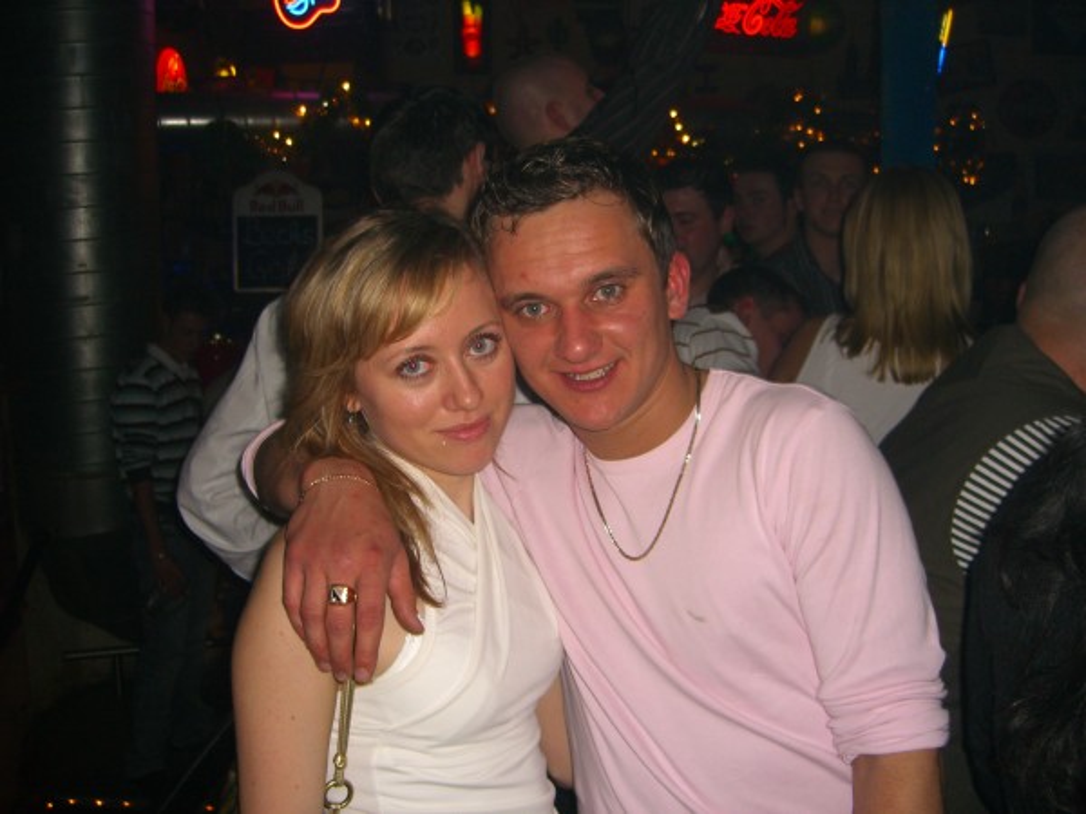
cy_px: 407
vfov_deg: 37.7
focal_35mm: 38
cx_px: 543
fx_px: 1192
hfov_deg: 49.0
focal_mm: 7.9
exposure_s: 1/60
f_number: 2.8
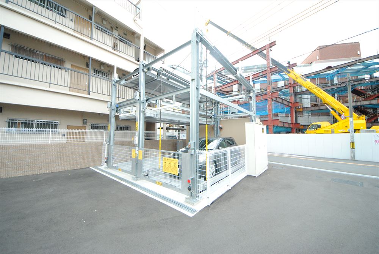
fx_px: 126
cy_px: 127
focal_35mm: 12
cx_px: 190
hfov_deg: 112.6
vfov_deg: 90.1
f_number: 4.5
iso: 800
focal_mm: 8
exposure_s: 1/80
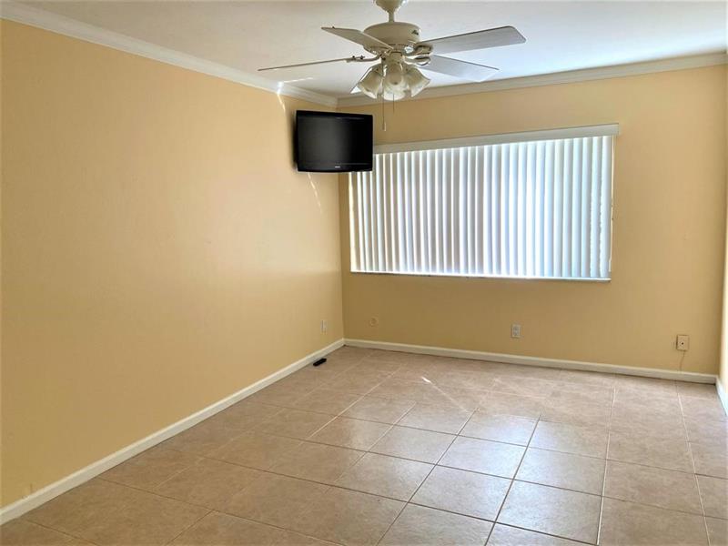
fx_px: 547
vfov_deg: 53.1
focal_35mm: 26
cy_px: 273
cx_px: 364
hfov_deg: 67.3
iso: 80
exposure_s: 1/122
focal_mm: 4.25
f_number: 1.8
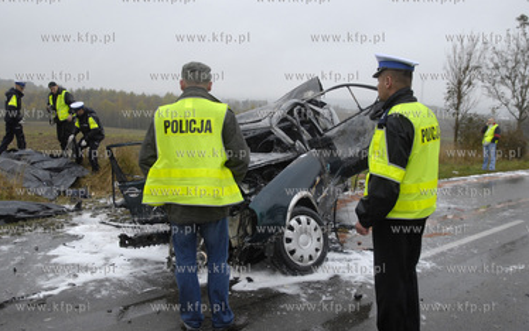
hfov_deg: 54.0
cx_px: 263
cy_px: 173
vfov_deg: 35.4
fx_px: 519
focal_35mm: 36
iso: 500
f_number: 5.6
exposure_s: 1/125
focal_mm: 22
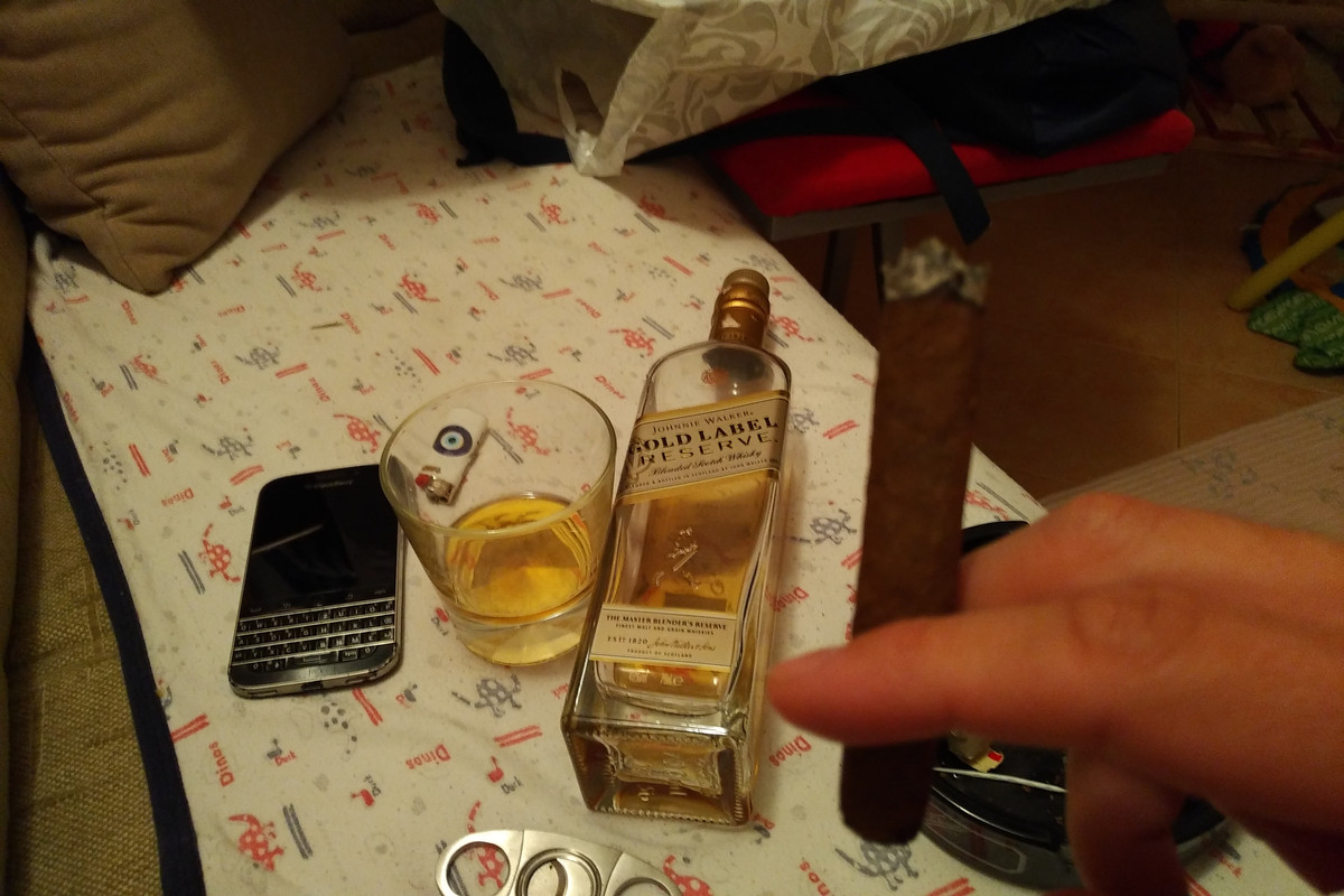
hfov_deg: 71.5
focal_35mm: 25
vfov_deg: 51.3
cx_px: 672
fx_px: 933
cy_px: 448
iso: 759
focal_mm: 4.52
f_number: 2
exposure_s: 1/17
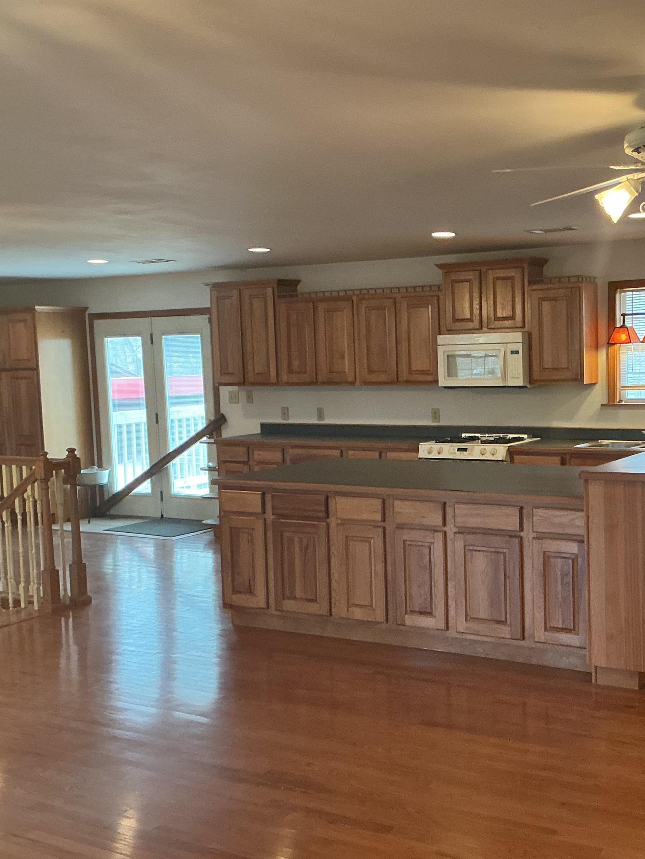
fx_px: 1068
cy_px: 452
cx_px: 450
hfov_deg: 33.2
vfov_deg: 43.8
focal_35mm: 43
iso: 200
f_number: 1.8
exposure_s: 1/60
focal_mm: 3
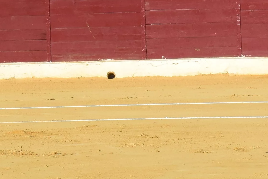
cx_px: 541
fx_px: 3340
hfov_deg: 4.5
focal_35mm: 449
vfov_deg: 3.1
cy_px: 92
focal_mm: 55
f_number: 11
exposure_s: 1/500
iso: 400
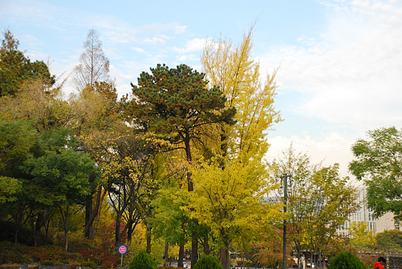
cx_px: 201
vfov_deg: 22.7
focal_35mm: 60
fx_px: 671
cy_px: 134
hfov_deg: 33.4
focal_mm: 40
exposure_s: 1/500
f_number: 4.5
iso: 400
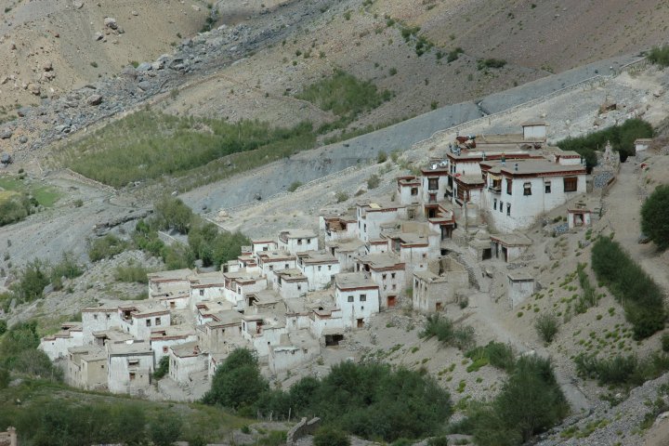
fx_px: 1728
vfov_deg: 14.7
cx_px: 334
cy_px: 223
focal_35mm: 93
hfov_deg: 21.9
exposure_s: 1/400
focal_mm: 62
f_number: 10
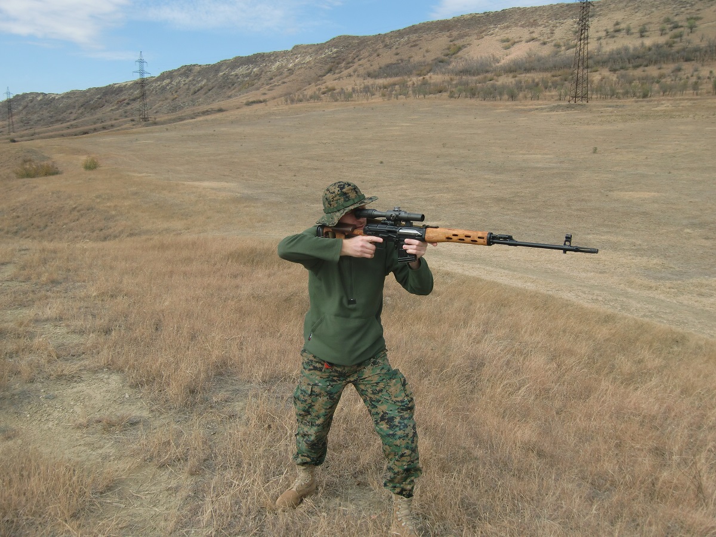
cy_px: 268
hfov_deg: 61.7
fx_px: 600
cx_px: 358
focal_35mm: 29
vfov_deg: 48.2
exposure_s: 1/640
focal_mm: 5.2
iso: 64
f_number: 3.5
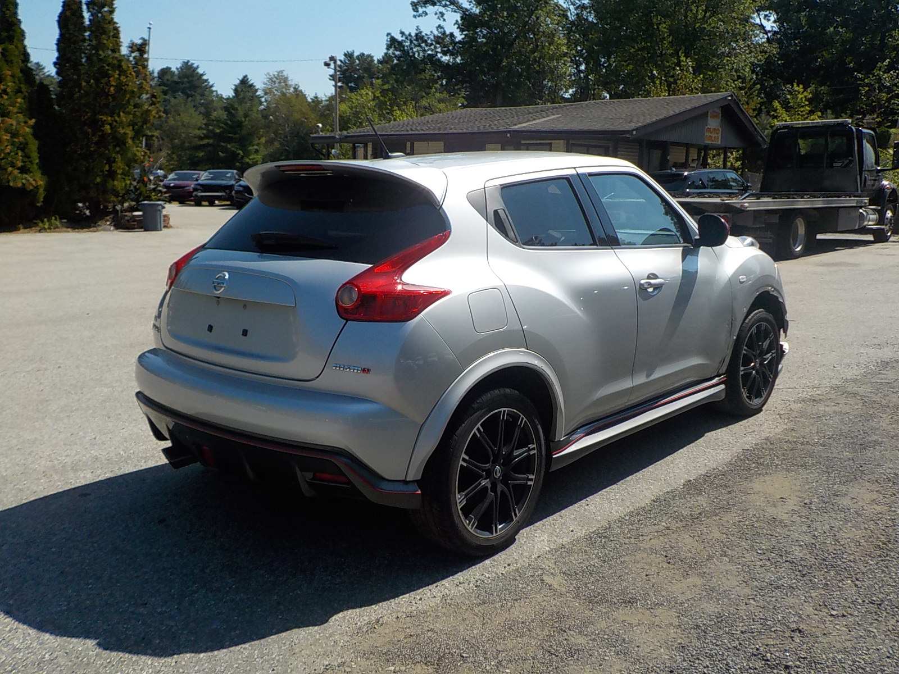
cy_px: 337
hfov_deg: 60.0
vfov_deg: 46.8
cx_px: 450
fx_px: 779
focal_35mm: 30
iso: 125
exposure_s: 1/1250
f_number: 3.3
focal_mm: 4.1
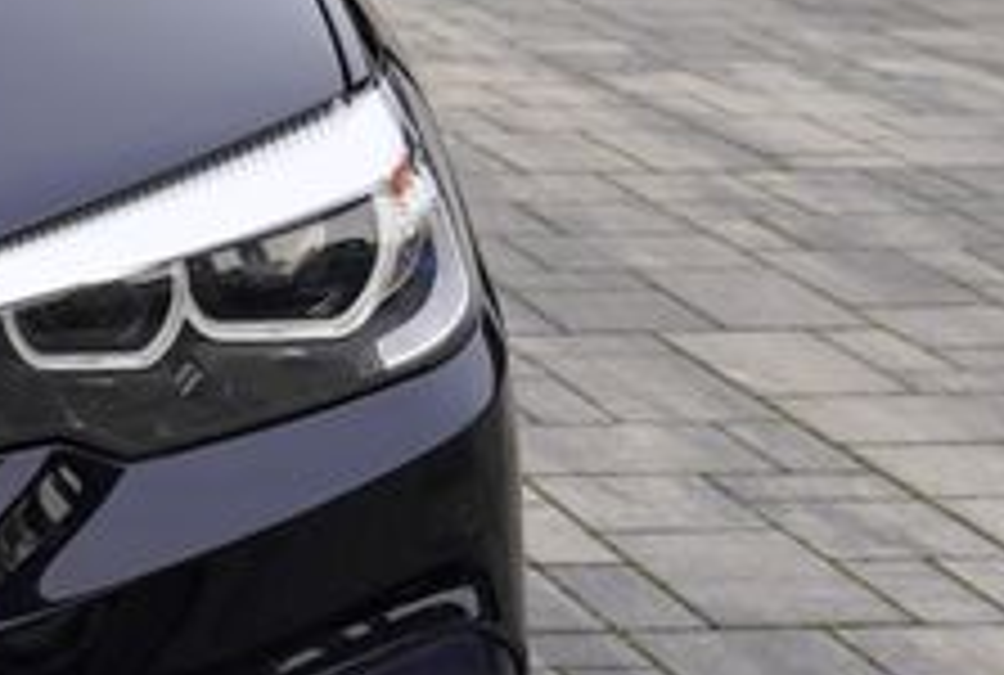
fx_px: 3719
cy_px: 38
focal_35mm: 133
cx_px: -860
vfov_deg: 10.3
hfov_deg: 13.6
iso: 100
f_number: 4.5
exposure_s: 1/80
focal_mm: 29
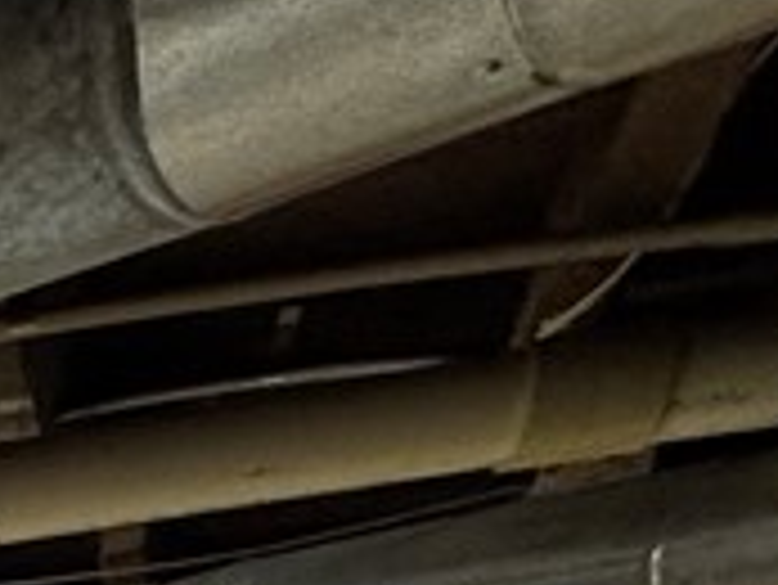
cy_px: 1444
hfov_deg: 12.2
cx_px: -1457
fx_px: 1867
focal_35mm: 83
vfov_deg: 13.0
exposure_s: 1/120
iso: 250
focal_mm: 2.22
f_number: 2.2
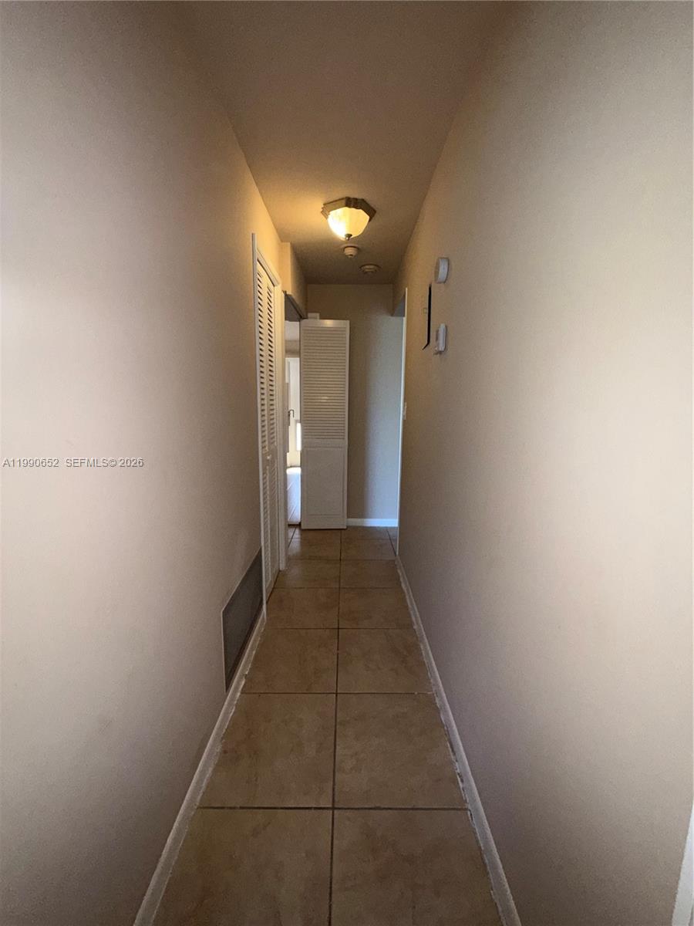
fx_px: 374
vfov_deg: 102.1
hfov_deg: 85.7
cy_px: 463
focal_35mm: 14
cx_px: 347
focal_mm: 2.22
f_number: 2.2
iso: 125
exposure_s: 1/60
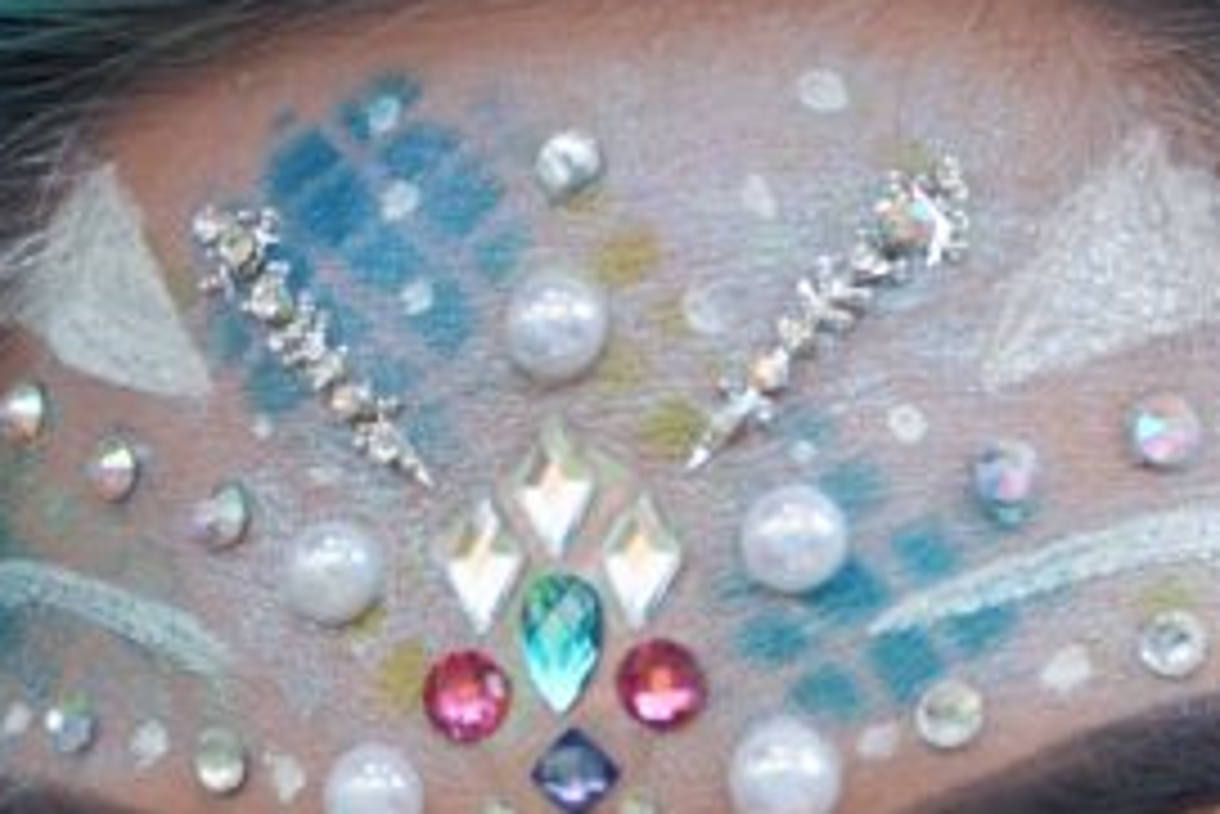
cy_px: 1277
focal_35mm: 153
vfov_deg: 8.7
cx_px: 783
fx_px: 5184
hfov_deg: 13.4
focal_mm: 27
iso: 100
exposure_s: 1/250
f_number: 5
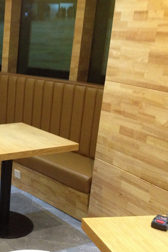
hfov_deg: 20.8
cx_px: -34
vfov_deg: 32.8
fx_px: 427
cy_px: 148
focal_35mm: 61
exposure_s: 1/20
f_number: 2.4
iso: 320
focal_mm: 4.28
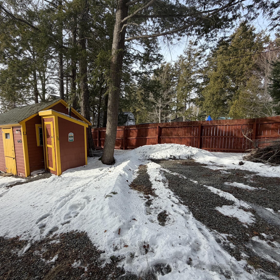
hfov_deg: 83.9
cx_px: 131
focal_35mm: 17
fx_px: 156
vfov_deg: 84.0
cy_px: 137
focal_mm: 2.22
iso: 40
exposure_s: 1/510
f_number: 2.2
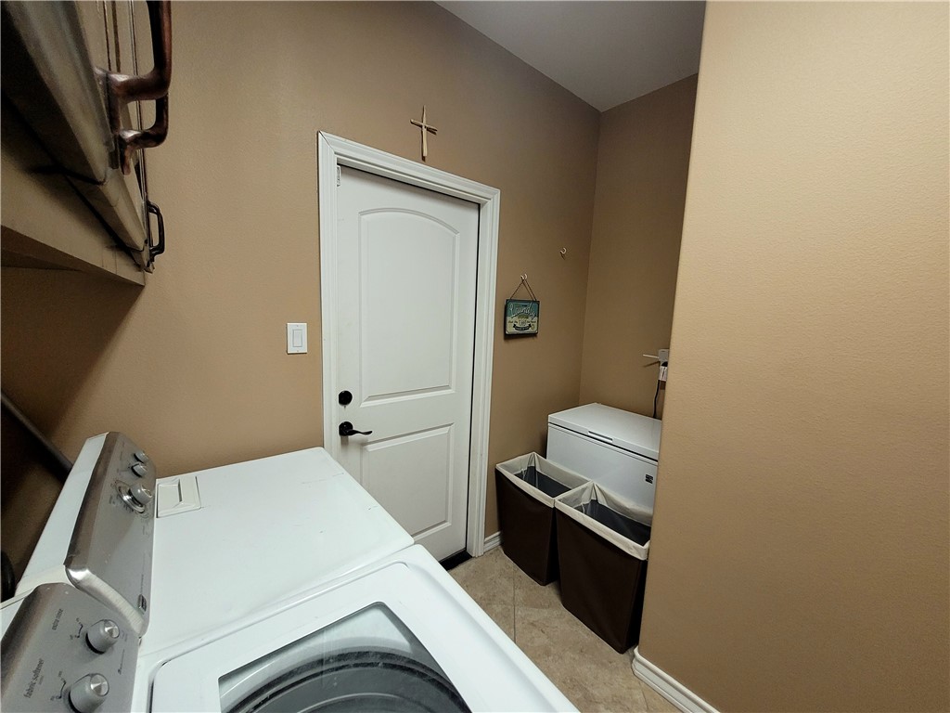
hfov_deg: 106.2
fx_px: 357
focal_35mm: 13
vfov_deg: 89.9
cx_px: 475
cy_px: 356
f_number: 2.2
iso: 250
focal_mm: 1.74
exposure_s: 1/60.2
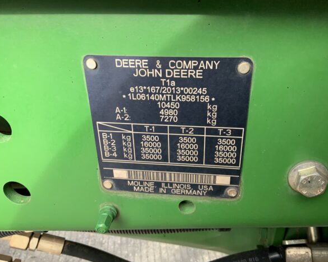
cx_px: 175
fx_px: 301
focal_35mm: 31
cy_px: 130
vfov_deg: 47.2
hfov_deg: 57.1
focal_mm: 3
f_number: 1.8
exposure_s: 1/122
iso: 50
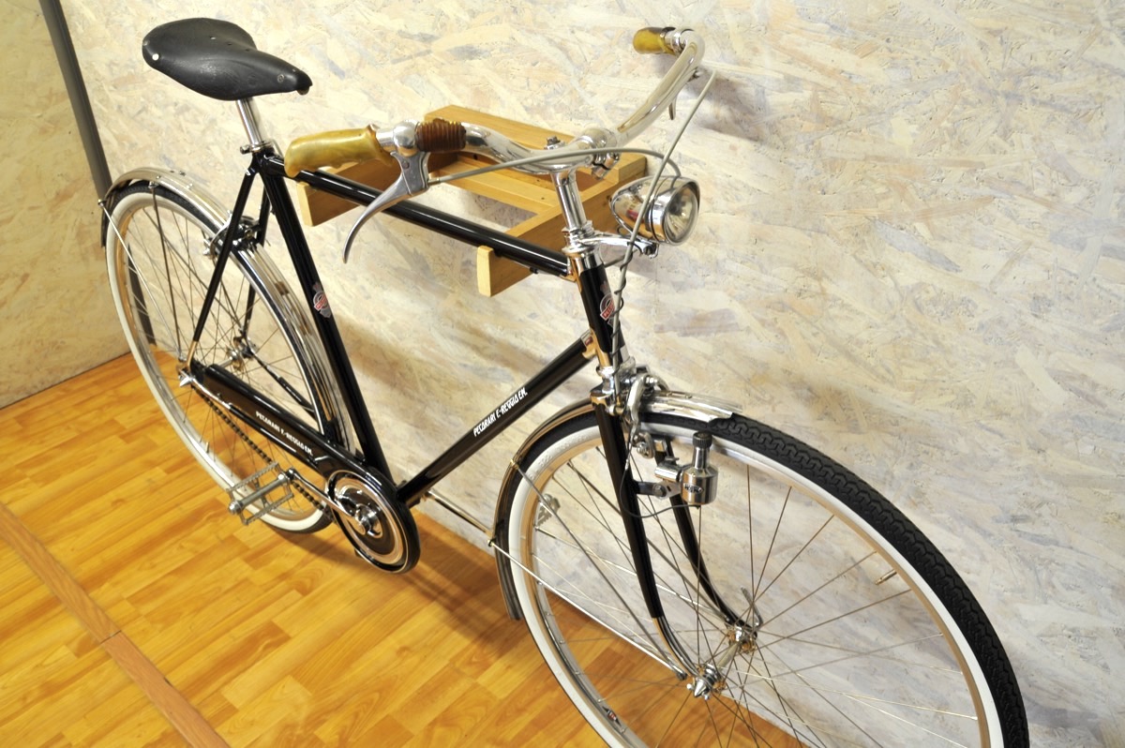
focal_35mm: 31
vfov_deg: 42.3
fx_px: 968
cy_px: 374
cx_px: 562
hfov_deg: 60.3
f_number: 11
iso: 800
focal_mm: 31
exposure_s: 1/2
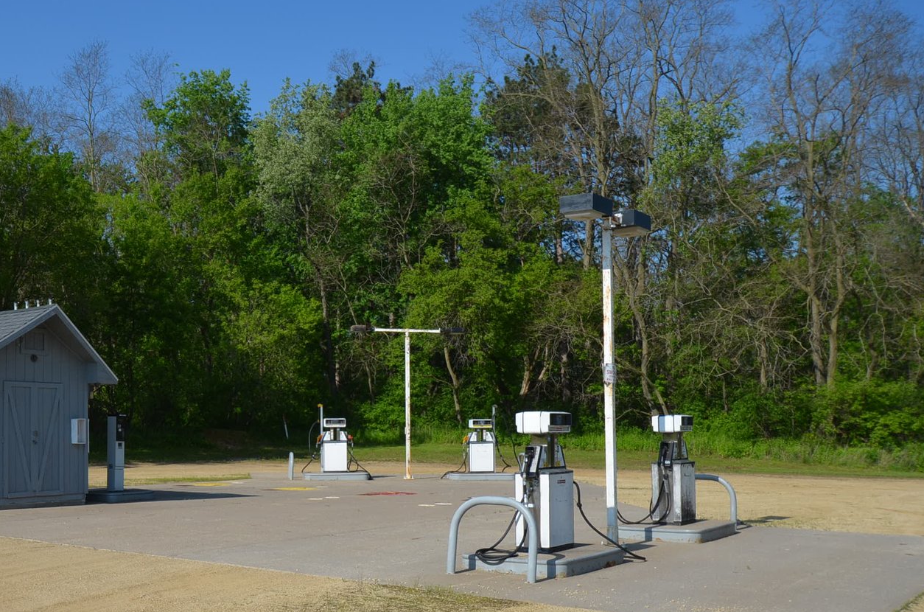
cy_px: 401
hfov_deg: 46.7
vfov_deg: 32.2
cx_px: 301
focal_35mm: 41
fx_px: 1050
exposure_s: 1/250
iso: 100
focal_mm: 20
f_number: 8
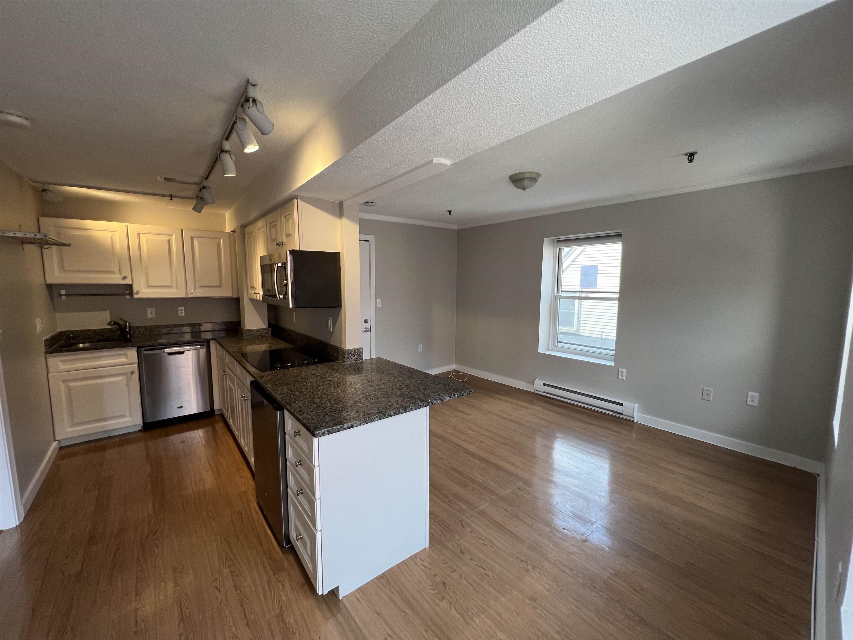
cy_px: 320
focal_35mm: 13
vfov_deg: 89.9
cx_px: 426
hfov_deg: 106.2
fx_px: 320
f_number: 1.8
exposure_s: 1/120
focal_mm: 1.57
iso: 125
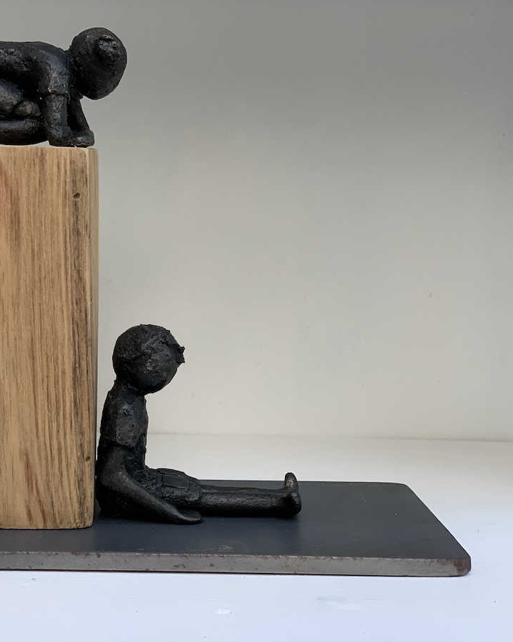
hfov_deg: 22.3
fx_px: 1291
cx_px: 153
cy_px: 320
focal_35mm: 68
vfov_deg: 27.9
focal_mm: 6
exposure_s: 1/122
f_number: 2.4
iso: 100
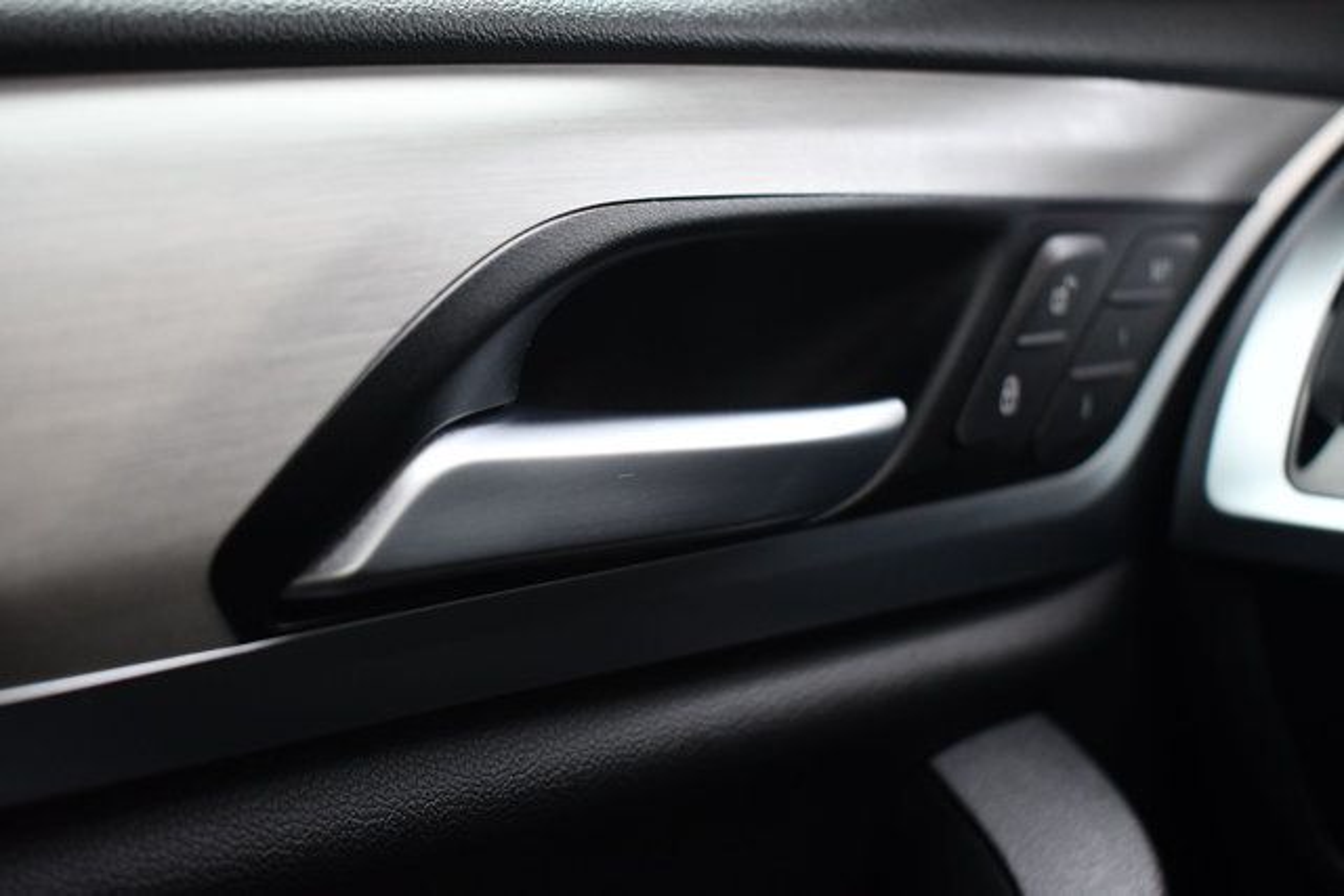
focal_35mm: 45
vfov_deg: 29.9
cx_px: 672
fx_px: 1680
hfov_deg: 43.6
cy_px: 448
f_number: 4.2
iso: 1000
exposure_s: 1/125
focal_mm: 30
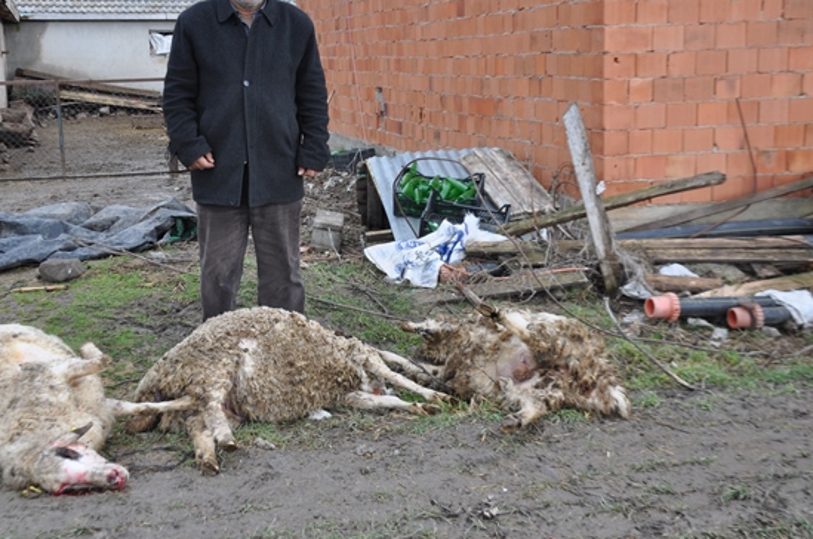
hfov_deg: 40.3
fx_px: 1105
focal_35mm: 49
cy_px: 239
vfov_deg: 27.4
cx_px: 341
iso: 320
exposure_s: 1/125
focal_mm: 28
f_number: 5.6
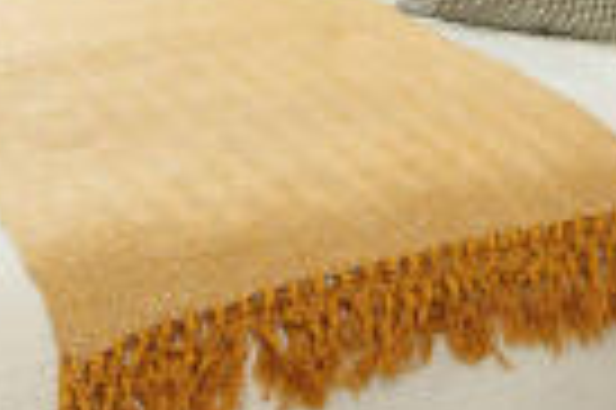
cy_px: -295
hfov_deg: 16.0
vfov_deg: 10.2
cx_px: 540
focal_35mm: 127
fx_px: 2171
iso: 250
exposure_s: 1/15
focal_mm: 17
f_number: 8
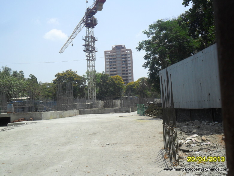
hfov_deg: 50.1
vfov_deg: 38.7
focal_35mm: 37
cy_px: 88
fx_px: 250
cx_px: 117
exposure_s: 1/1000
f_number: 4
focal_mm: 6.6
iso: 100
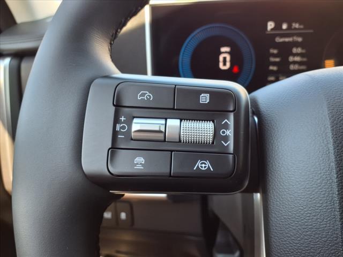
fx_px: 268
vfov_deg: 51.4
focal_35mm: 27
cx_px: 172
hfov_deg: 65.3
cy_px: 128
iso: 40
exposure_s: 1/60.2
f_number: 1.9
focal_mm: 3.58
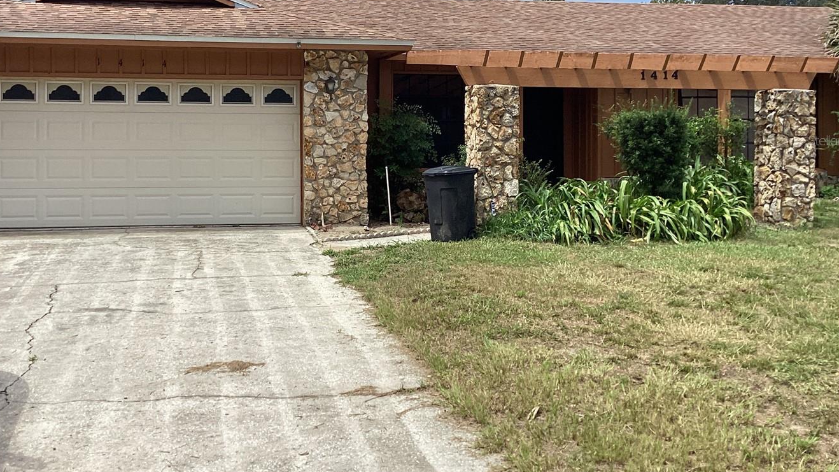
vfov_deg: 28.7
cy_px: 140
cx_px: 359
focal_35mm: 41
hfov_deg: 49.2
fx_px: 912
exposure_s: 1/1359
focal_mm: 3.3
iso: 25
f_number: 2.4
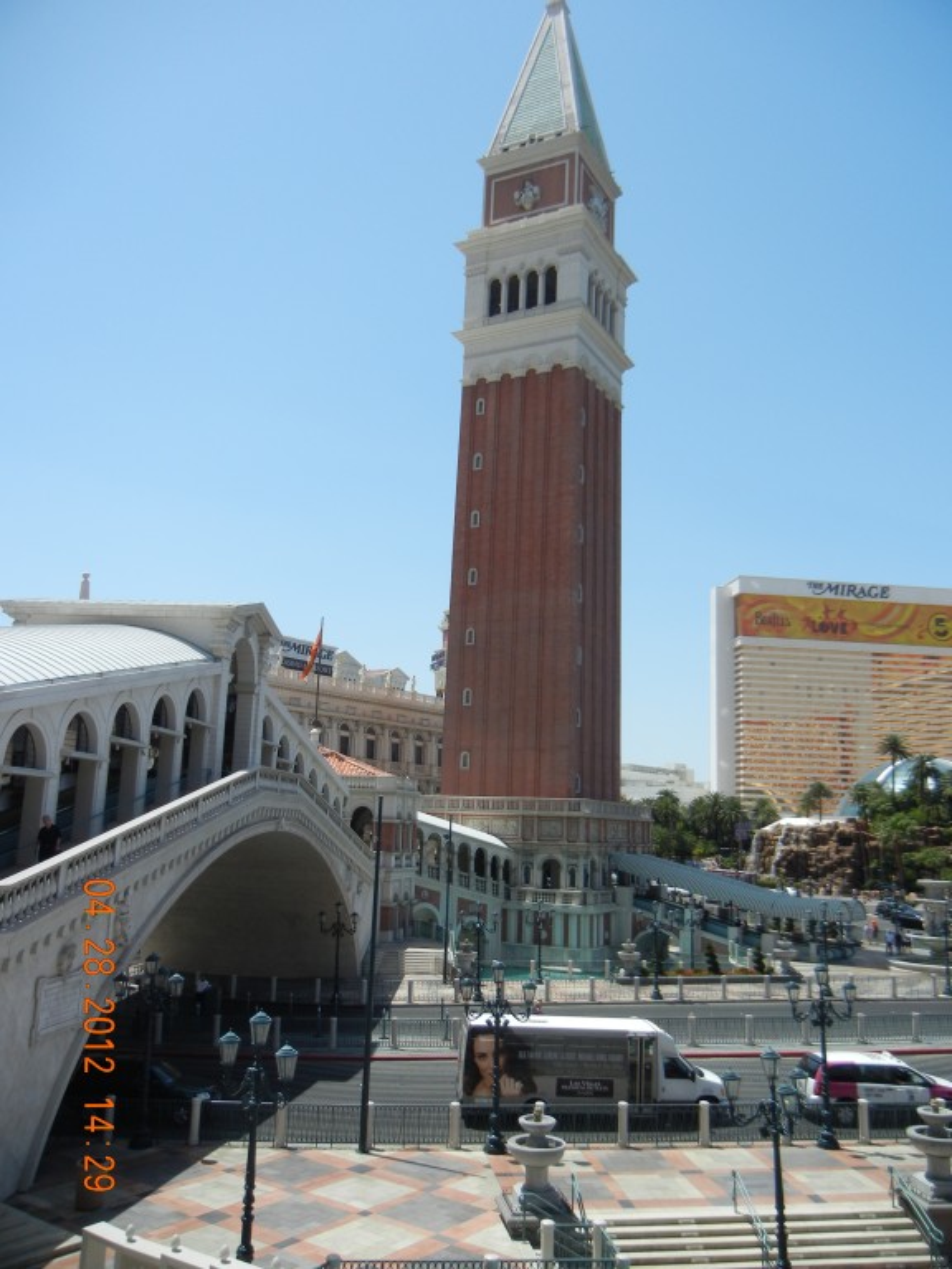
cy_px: 634
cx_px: 476
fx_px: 1100
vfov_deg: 60.0
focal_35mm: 30
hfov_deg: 46.8
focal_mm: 5.4
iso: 160
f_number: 7
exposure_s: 1/410
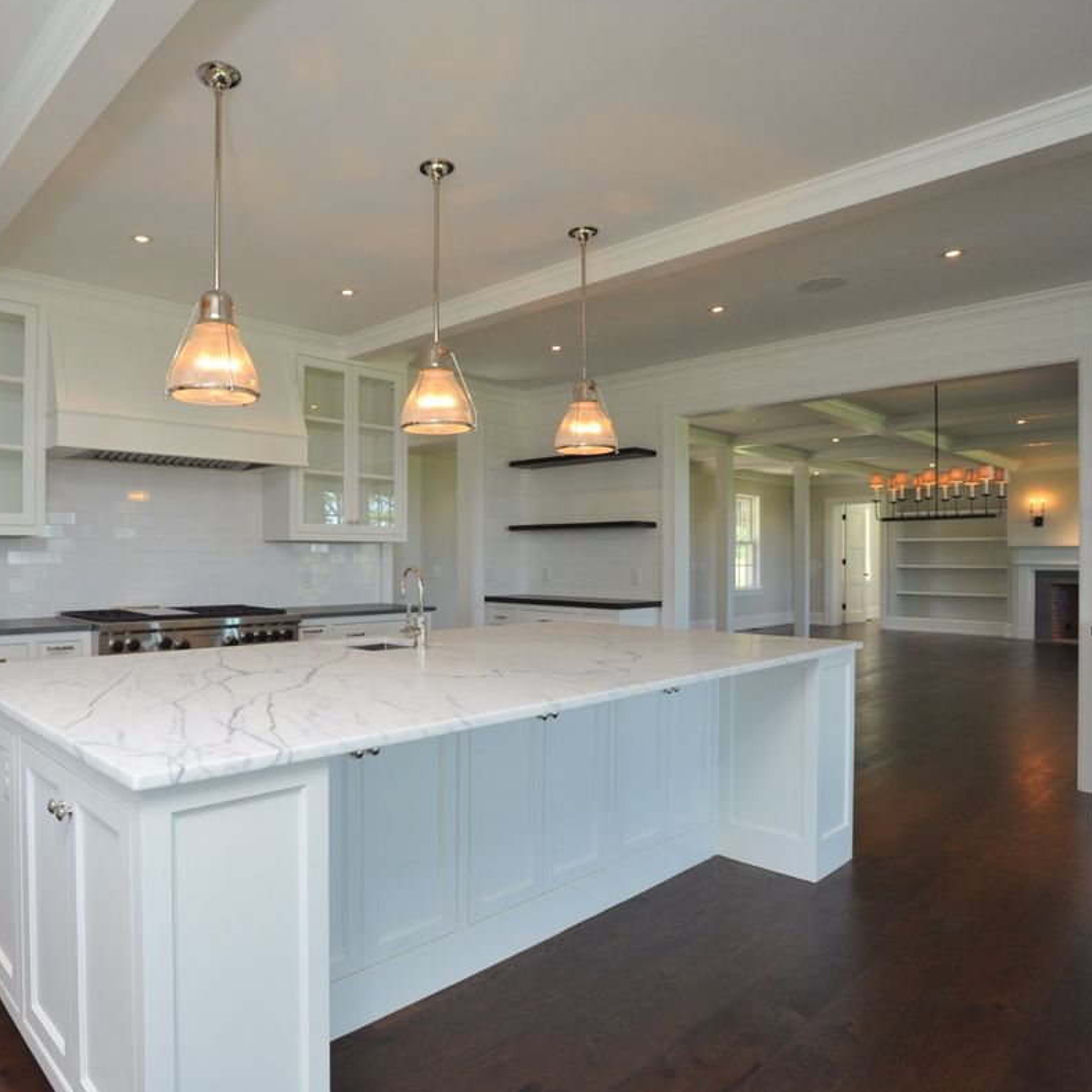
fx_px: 785
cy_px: 545
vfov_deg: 69.6
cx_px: 398
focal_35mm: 22
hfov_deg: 68.3
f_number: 8
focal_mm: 17
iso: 1000
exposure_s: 1/100
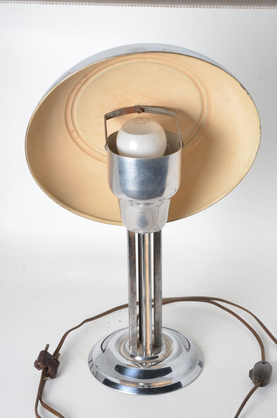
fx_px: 869
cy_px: 209
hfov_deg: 18.1
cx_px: 138
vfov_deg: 27.0
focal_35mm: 75
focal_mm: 50
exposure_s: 1/125
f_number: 11
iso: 100
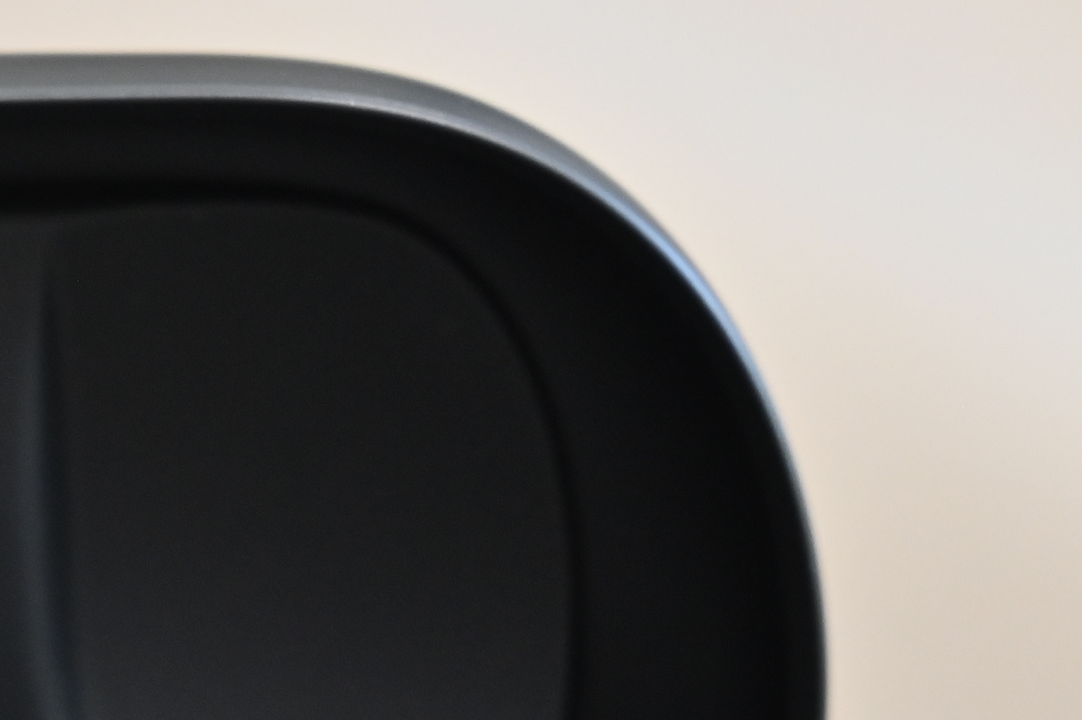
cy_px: 1340
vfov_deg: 4.5
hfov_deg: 6.8
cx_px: -293
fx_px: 9011
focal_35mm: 300
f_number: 7.1
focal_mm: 70
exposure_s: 1/10
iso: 800
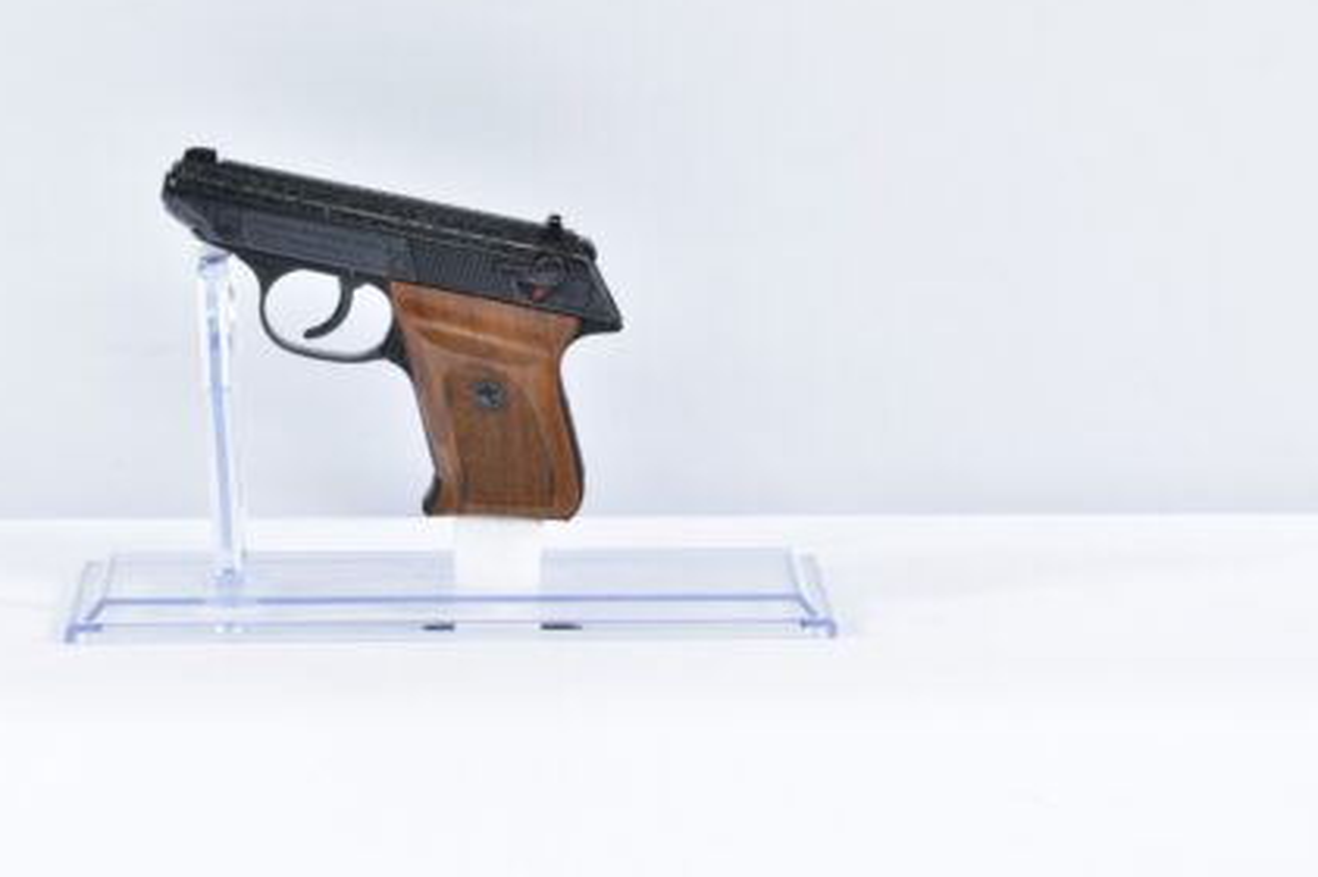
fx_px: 3914
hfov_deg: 19.1
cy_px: 307
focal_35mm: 107
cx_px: 470
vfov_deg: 12.8
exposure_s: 1/20
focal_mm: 50
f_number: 5.6
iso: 640
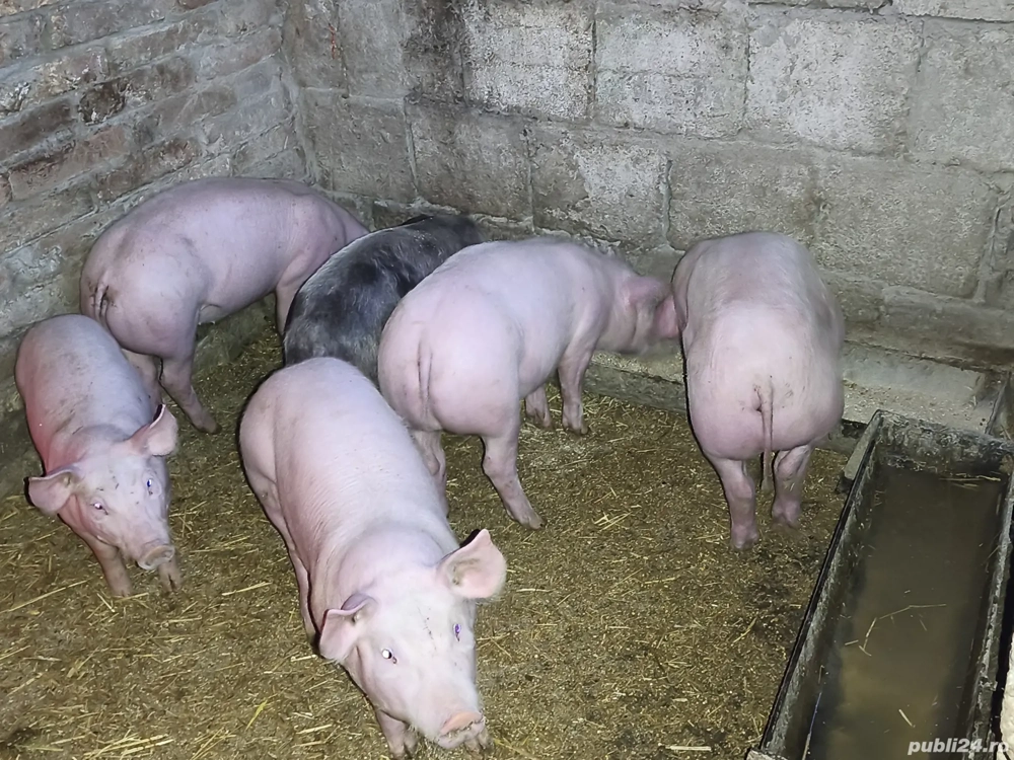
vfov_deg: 38.7
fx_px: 1084
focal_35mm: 37
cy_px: 380
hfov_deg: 50.1
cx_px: 507
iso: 5000
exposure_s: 1/16.7
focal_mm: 6.18
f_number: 1.65
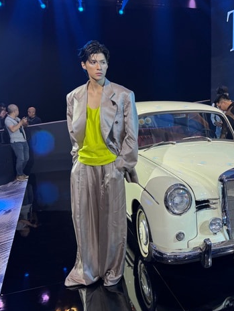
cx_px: 180
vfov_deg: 55.3
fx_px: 297
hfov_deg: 41.5
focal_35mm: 33
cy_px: 157
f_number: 1.78
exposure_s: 1/121
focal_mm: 6.76
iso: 100
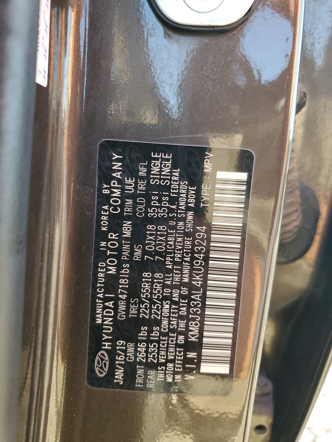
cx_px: 166
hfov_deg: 53.1
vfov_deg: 67.3
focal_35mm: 26
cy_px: 221
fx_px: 332
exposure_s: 1/120
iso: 71
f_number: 1.5
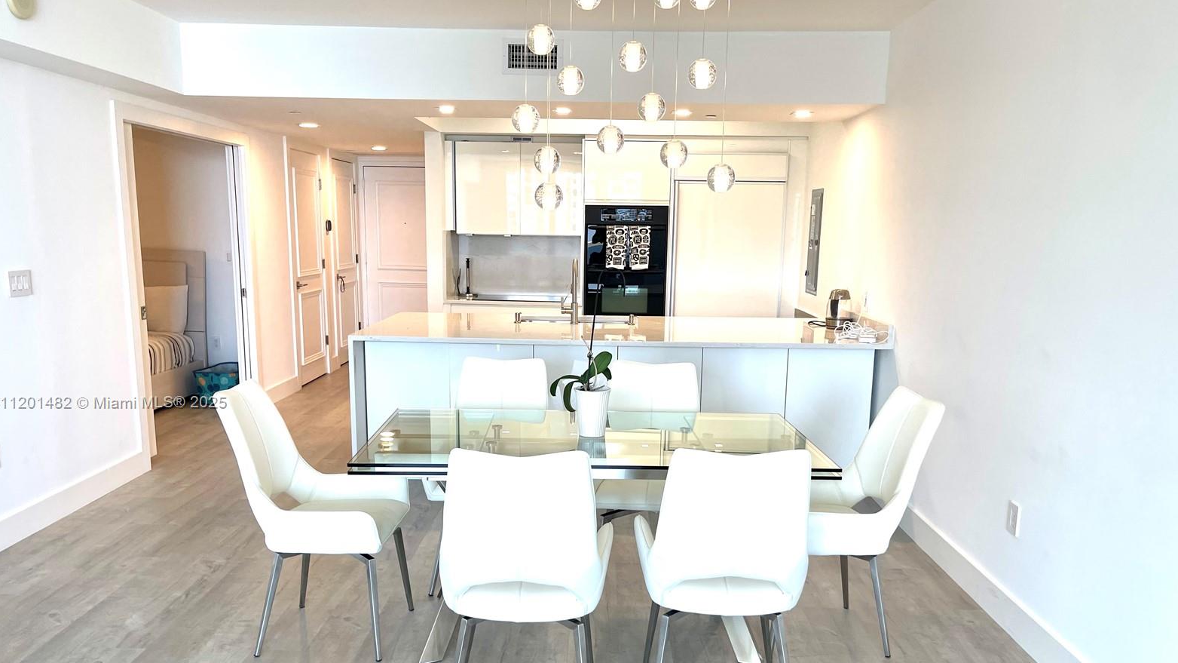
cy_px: 404
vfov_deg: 40.0
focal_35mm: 29
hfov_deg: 66.1
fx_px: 906
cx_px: 588
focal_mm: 5.1
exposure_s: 1/124
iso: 50
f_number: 1.6
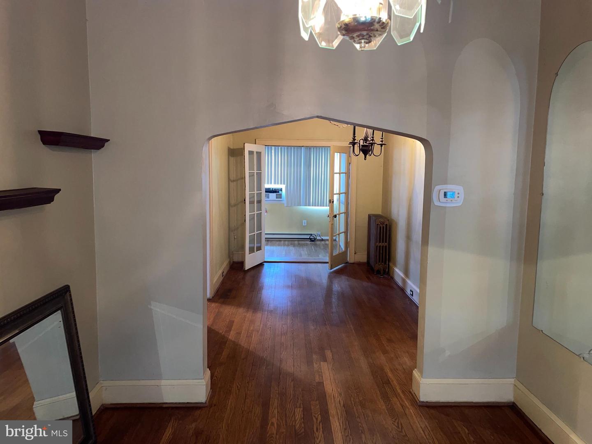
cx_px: 296
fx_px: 445
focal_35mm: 26
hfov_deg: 67.3
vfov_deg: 53.1
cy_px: 222
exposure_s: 1/5
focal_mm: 4.2
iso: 80
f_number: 1.6
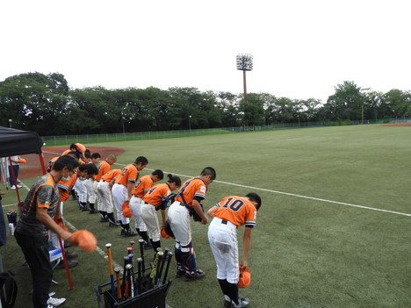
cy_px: 154
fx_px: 285
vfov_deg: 56.8
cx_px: 206
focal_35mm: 24
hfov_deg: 71.6
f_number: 3.3
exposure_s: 1/100
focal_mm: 4.3
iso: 100
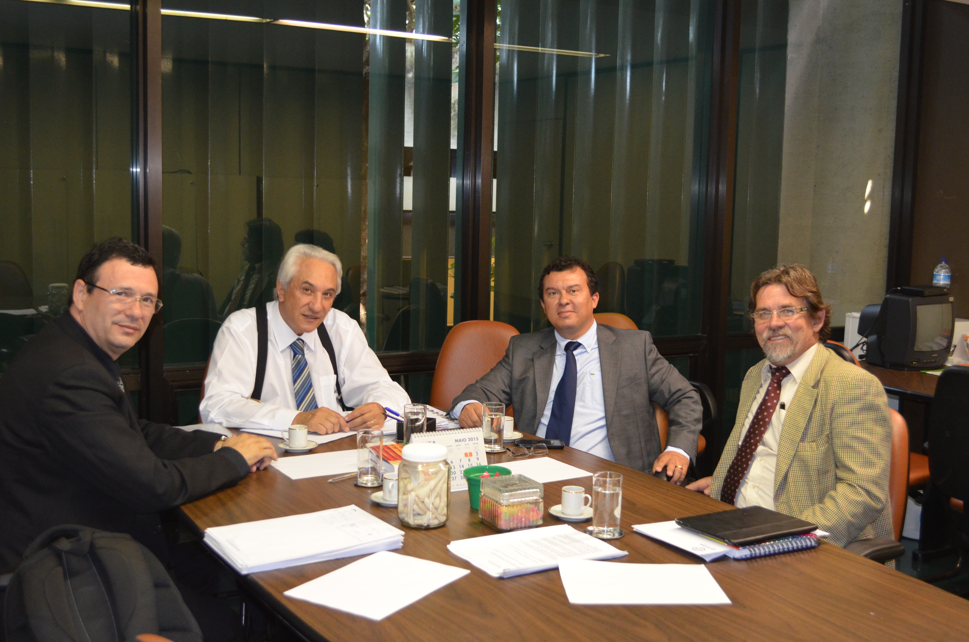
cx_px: 484
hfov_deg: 46.5
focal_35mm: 42
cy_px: 321
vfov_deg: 31.8
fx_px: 1128
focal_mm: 28
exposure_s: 1/60
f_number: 4.5
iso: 1800
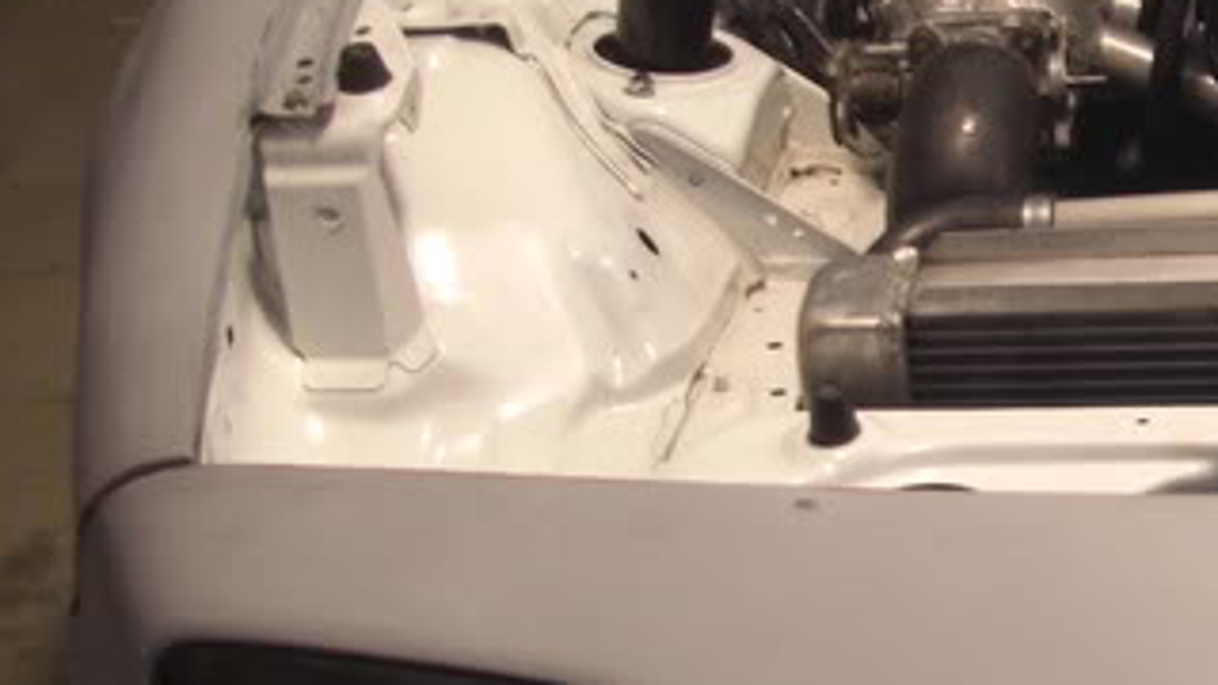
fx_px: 3876
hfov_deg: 17.0
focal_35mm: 120
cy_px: 449
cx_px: 1481
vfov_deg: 10.1
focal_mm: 7.4
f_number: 3.5
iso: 64
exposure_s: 2
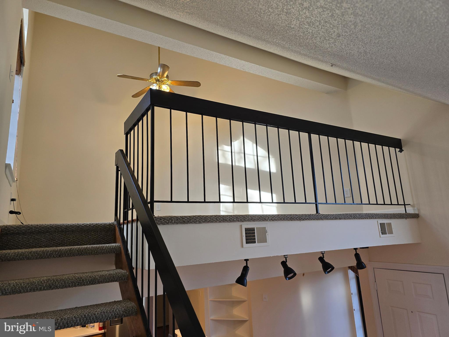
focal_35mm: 23
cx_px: 224
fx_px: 298
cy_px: 168
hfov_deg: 73.9
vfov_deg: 58.9
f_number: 1.7
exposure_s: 1/120
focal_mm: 6.3
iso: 80
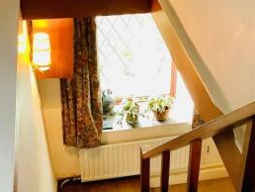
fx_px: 516
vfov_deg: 20.8
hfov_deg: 27.7
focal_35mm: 70
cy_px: 155
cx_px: 134
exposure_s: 1/50
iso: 250
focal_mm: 3.3
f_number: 2.4
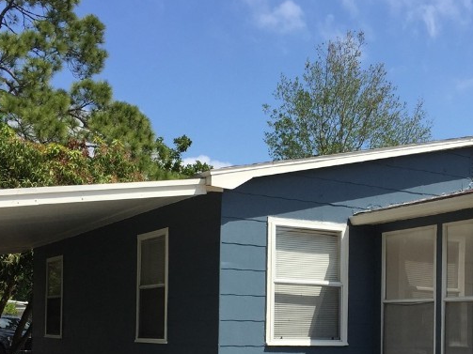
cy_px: 321
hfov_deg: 32.5
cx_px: 305
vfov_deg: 24.1
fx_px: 806
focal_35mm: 59
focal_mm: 4.15
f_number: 2.2
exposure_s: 1/2083
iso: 32
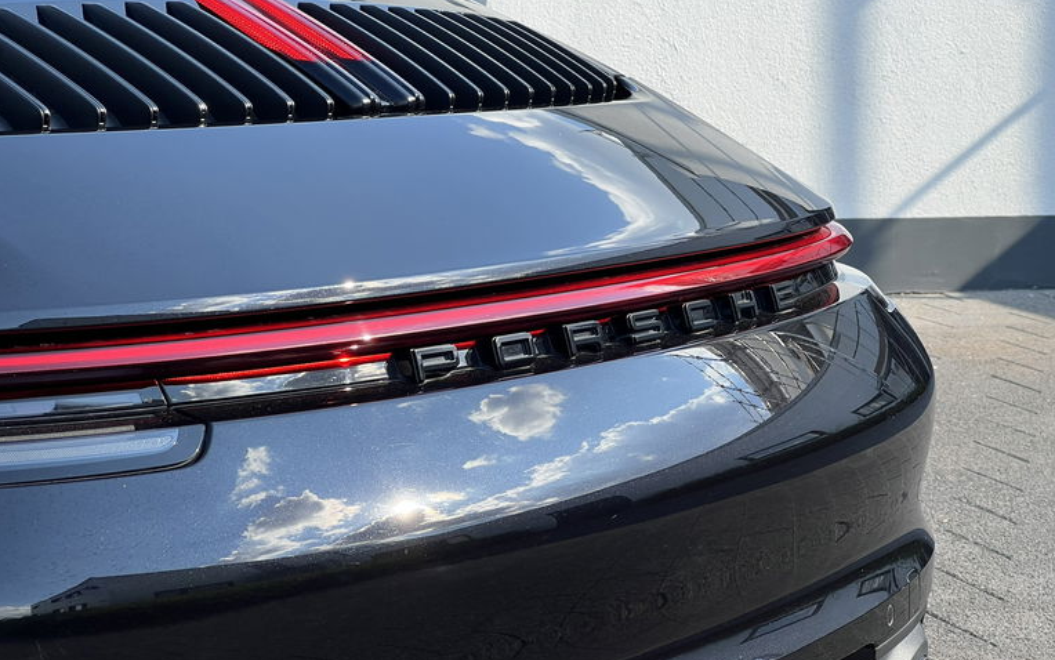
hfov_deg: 25.2
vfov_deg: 15.9
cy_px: 370
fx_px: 2358
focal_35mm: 82
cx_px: 526
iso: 32
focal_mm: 9
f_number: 2.8
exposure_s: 1/195
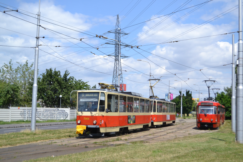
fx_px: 354
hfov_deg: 37.8
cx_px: 122
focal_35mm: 52
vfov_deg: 25.8
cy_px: 81
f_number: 5.6
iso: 800
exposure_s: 1/4000
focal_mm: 35
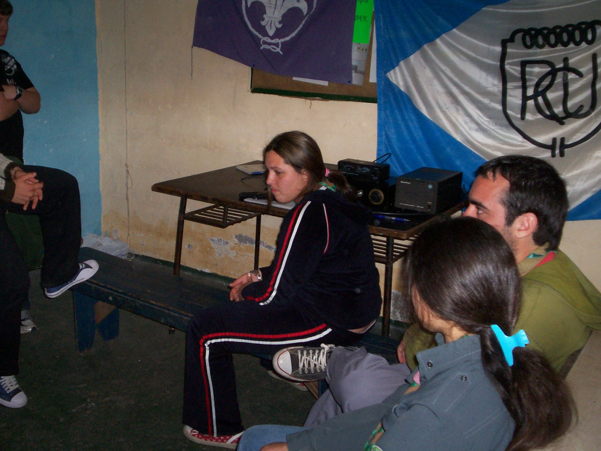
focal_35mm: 42
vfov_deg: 34.3
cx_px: 264
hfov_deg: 44.7
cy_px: 228
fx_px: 729
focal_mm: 5.9
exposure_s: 1/64
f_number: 4.5
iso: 140
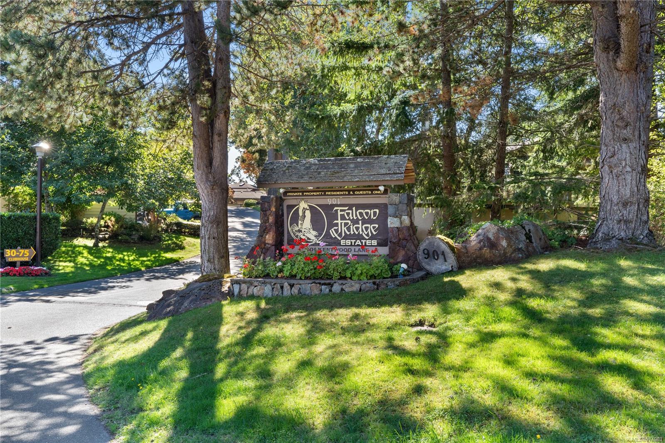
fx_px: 572
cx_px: 332
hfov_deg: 60.3
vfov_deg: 42.3
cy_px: 222
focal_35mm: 31
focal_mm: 31
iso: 400
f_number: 11
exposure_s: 1/45
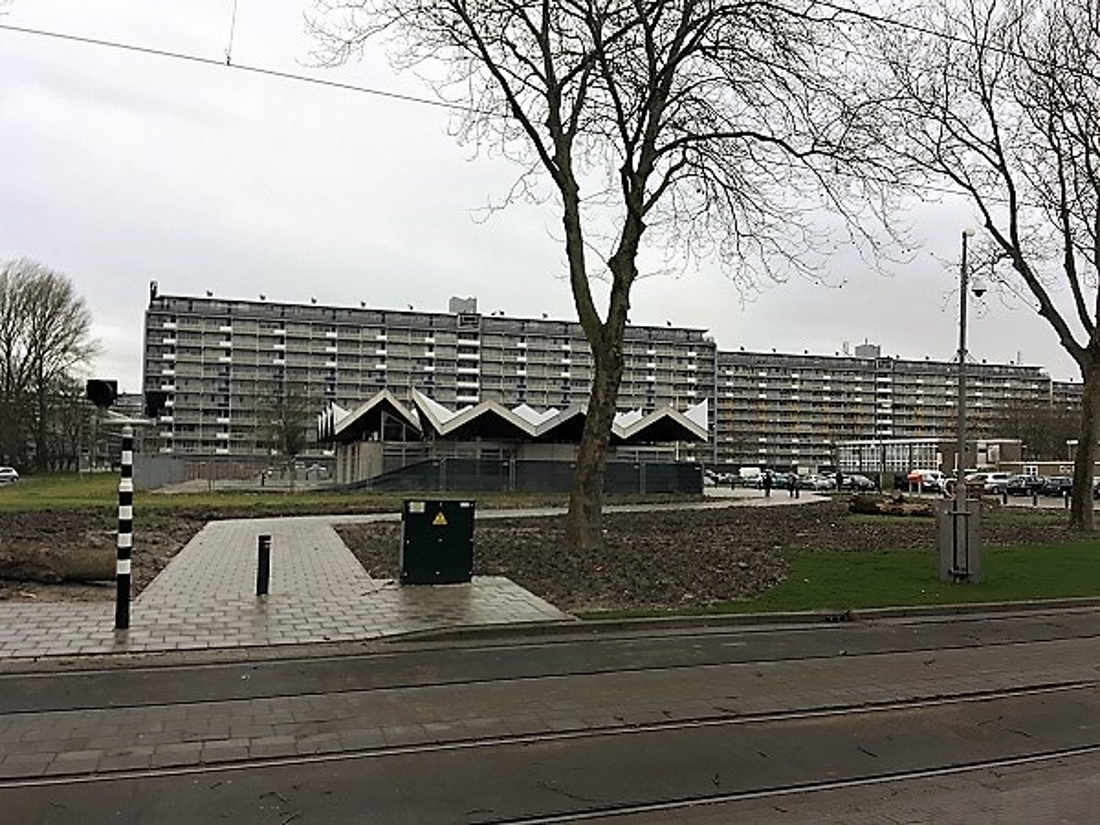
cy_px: 412
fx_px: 922
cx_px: 550
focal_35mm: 29
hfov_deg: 61.7
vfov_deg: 48.2
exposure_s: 1/100
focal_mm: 4.15
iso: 32
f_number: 2.2
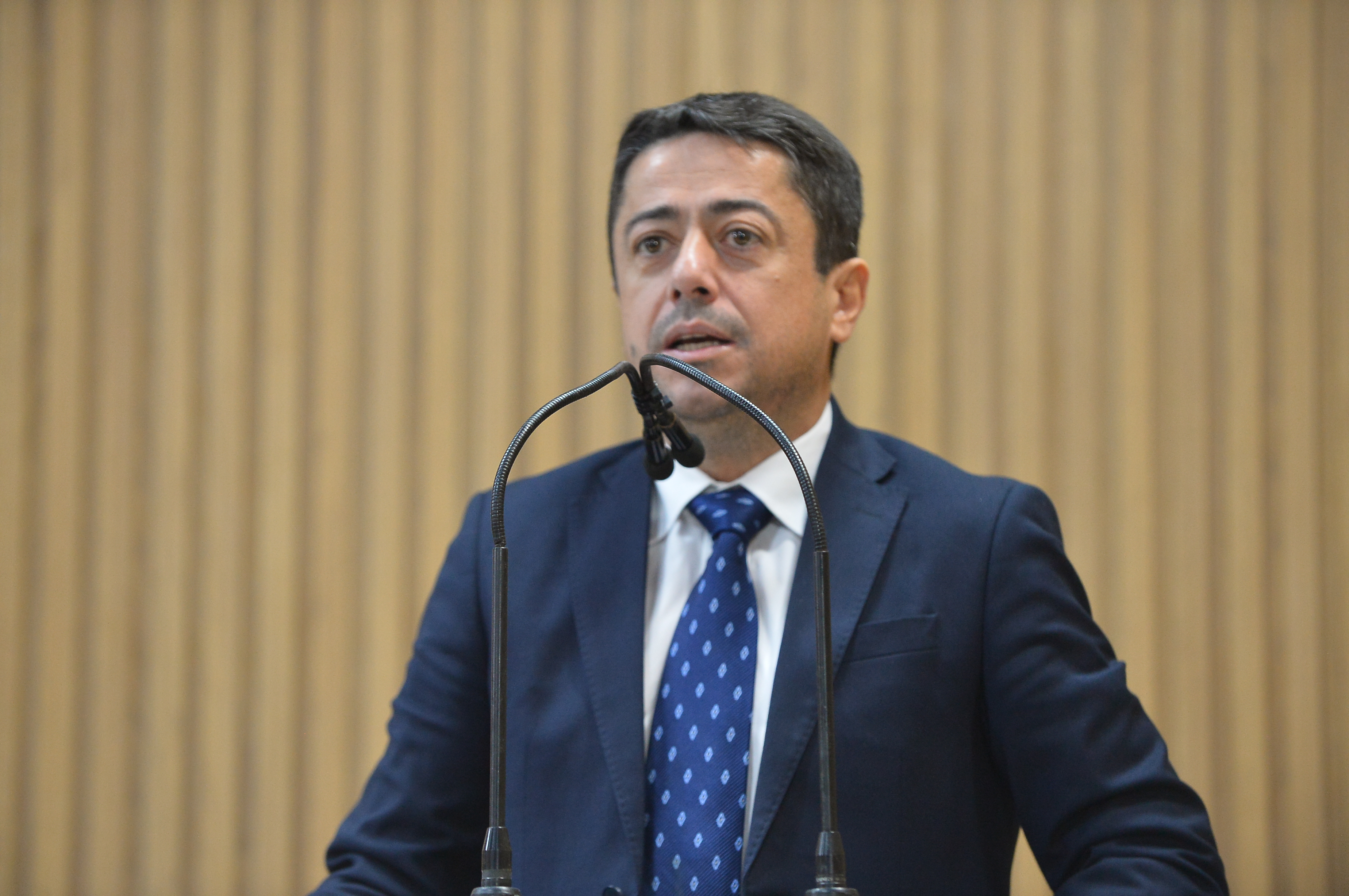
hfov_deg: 13.3
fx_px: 5802
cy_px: 448
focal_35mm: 155
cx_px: 674
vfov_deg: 8.8
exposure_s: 1/250
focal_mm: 155
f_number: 3.2
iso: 4000
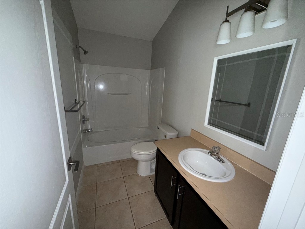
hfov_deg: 102.1
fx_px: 123
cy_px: 114
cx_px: 152
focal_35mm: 14
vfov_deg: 85.7
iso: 320
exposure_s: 1/52
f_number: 2.2
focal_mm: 2.22
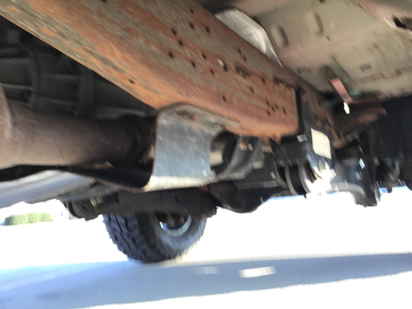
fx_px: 369
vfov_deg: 45.5
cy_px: 154
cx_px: 206
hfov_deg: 58.3
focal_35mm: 31
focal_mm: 3.3
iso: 25
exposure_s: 1/40
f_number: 2.4
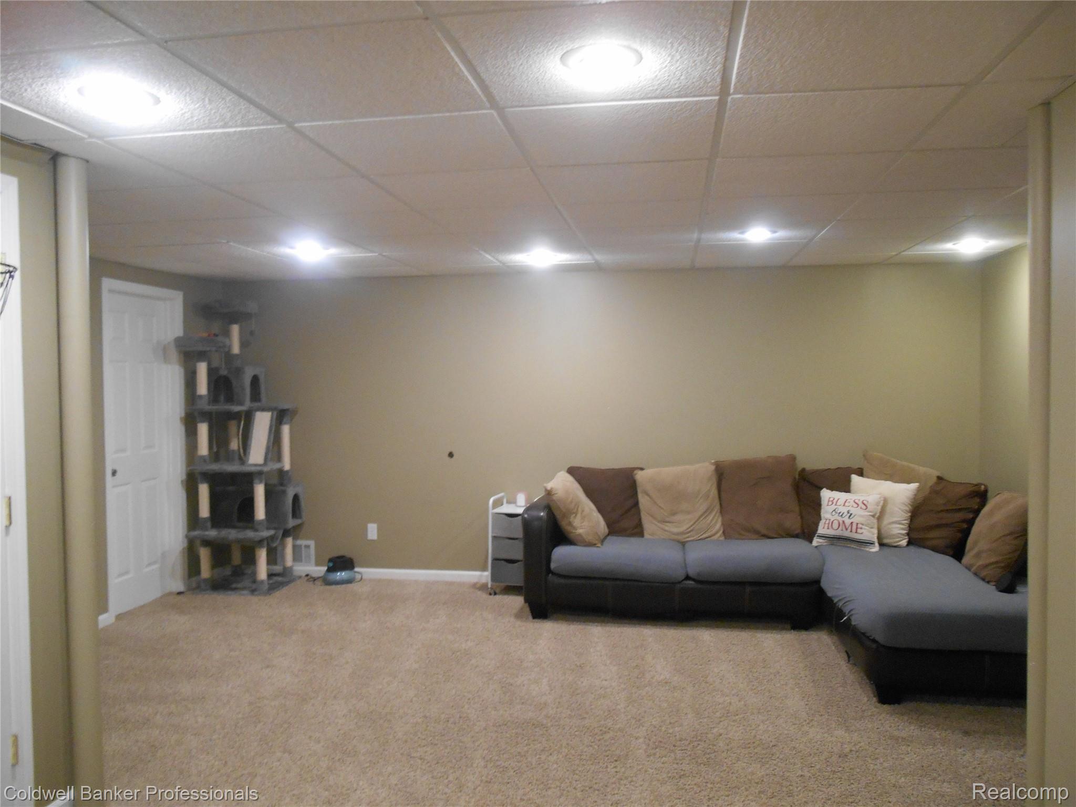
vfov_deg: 53.1
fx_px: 808
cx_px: 538
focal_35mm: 26
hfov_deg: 67.3
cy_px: 404
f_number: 3.4
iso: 400
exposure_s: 1/15
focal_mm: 4.7
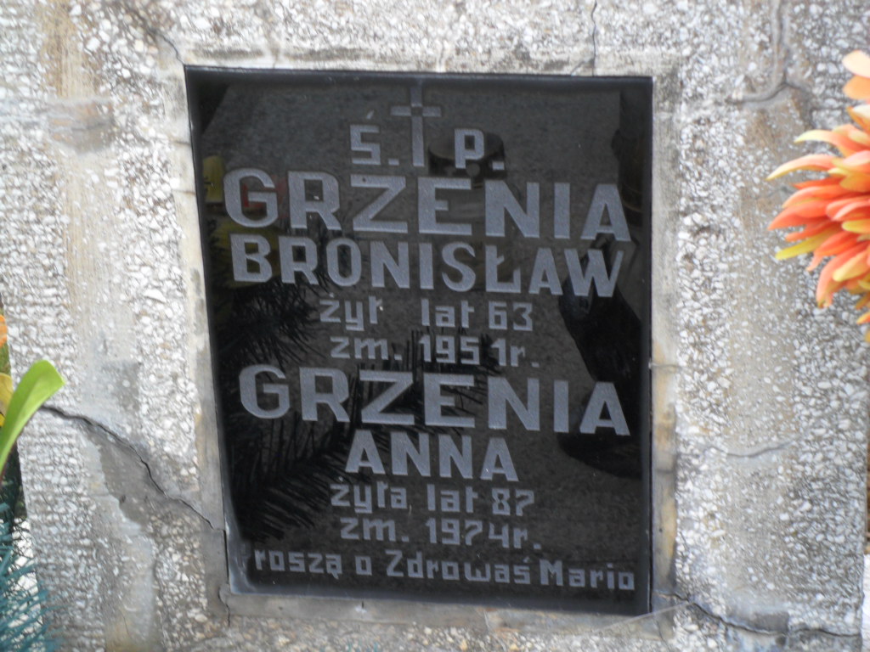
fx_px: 2714
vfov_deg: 13.7
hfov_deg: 18.2
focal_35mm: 108
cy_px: 326
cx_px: 435
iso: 100
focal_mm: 19.6
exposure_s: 1/60
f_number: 5
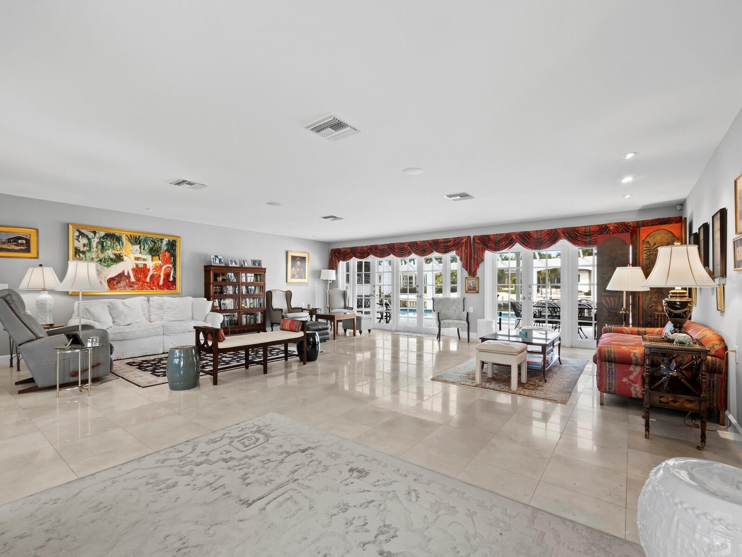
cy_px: 278
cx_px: 371
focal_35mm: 16
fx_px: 343
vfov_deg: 78.2
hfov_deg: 94.5
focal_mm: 8
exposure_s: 1/2
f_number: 13
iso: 320
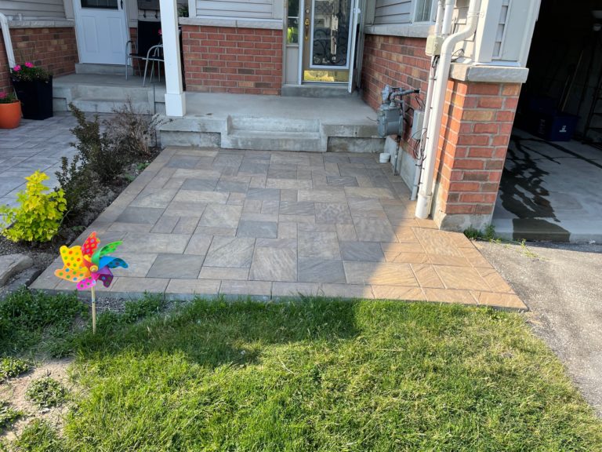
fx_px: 452
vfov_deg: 53.1
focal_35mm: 26
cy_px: 226
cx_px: 301
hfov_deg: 67.3
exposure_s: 1/818
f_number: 1.6
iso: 32
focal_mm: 4.2
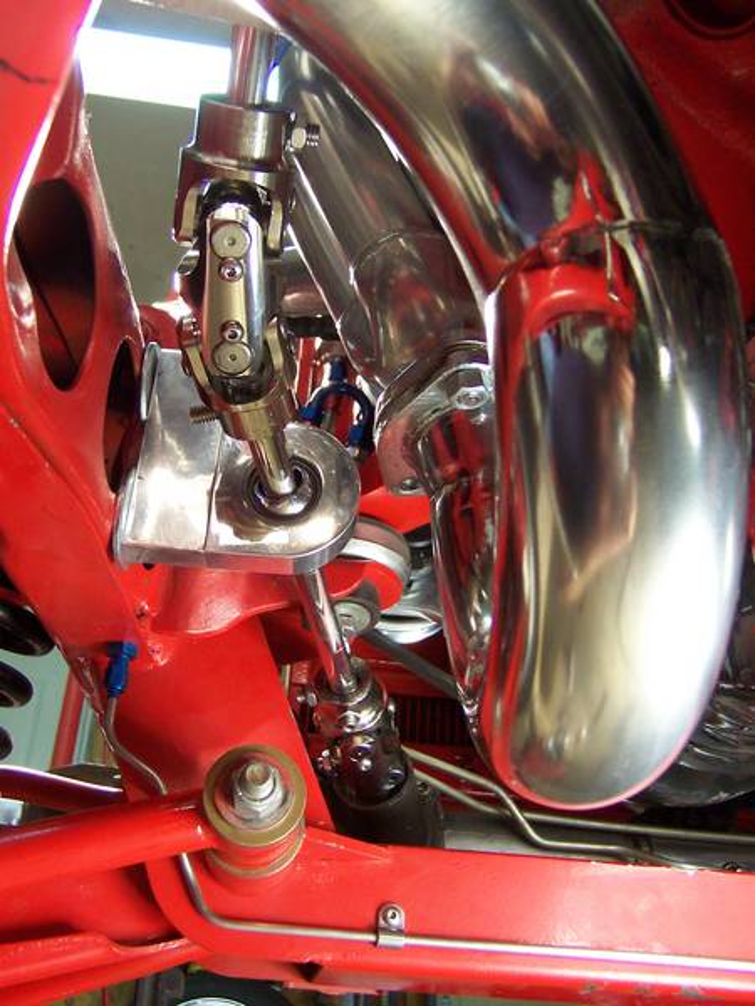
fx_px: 1047
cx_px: 378
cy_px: 503
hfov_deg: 39.7
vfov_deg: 51.4
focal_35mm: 36
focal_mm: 5.6
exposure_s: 1/30
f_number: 2.8
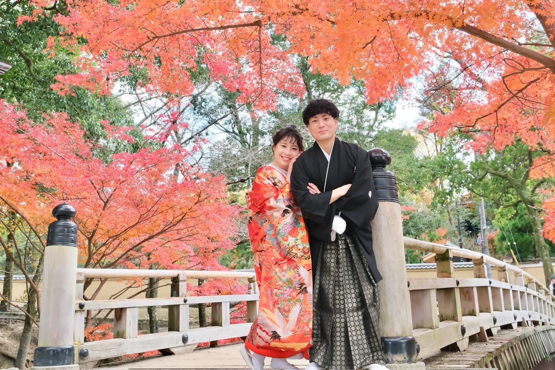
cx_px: 278
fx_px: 555
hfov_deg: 53.1
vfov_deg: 36.8
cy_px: 185
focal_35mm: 36
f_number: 7.1
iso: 1600
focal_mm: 24
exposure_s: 1/100
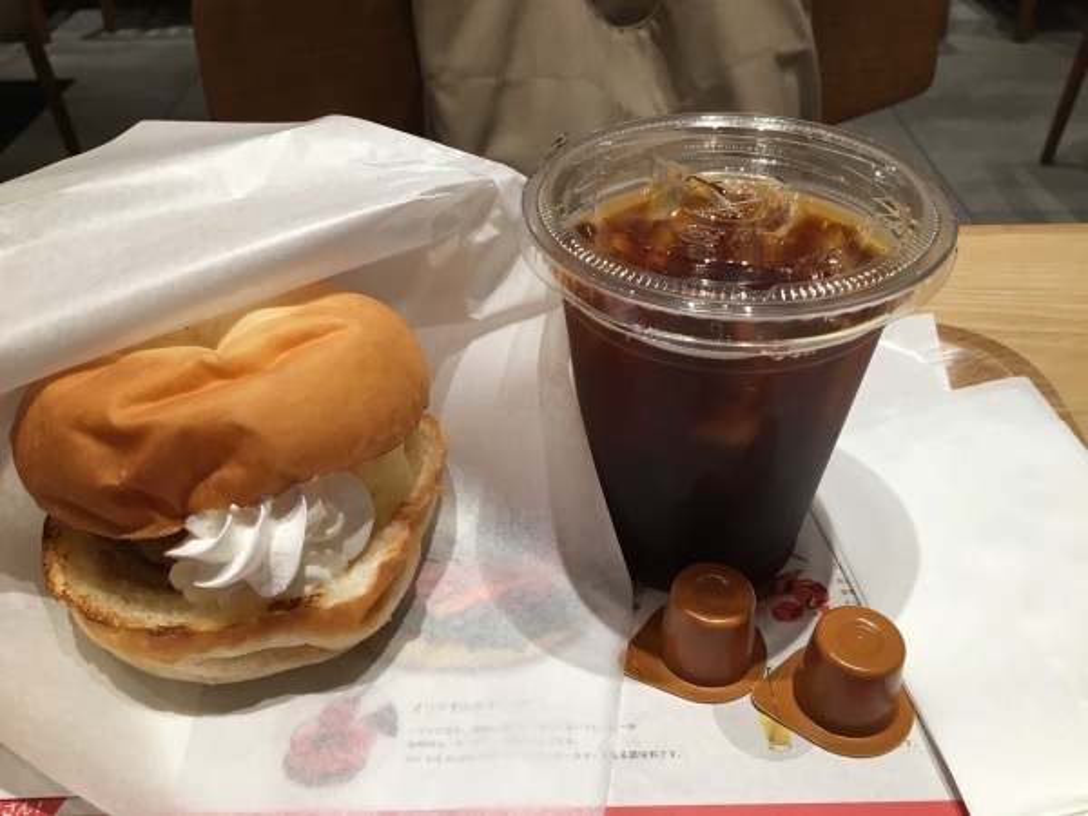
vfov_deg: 48.2
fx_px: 911
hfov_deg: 61.7
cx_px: 544
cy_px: 408
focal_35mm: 29
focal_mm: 4.15
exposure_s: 1/40
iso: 25
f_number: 2.2
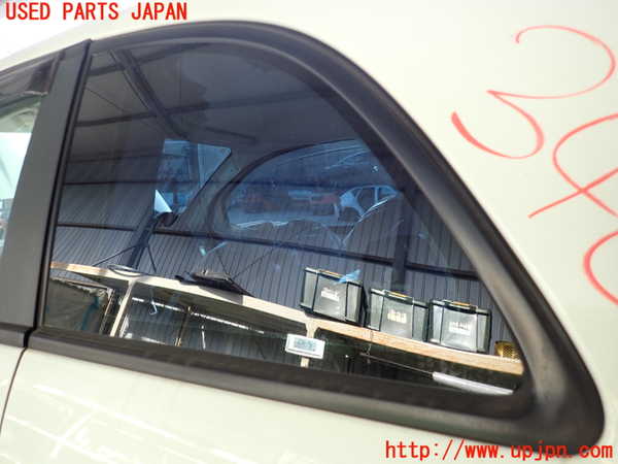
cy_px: 232
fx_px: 446
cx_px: 309
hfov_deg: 69.4
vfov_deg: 54.9
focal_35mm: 25
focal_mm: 4.5
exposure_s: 1/125
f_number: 2
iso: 125
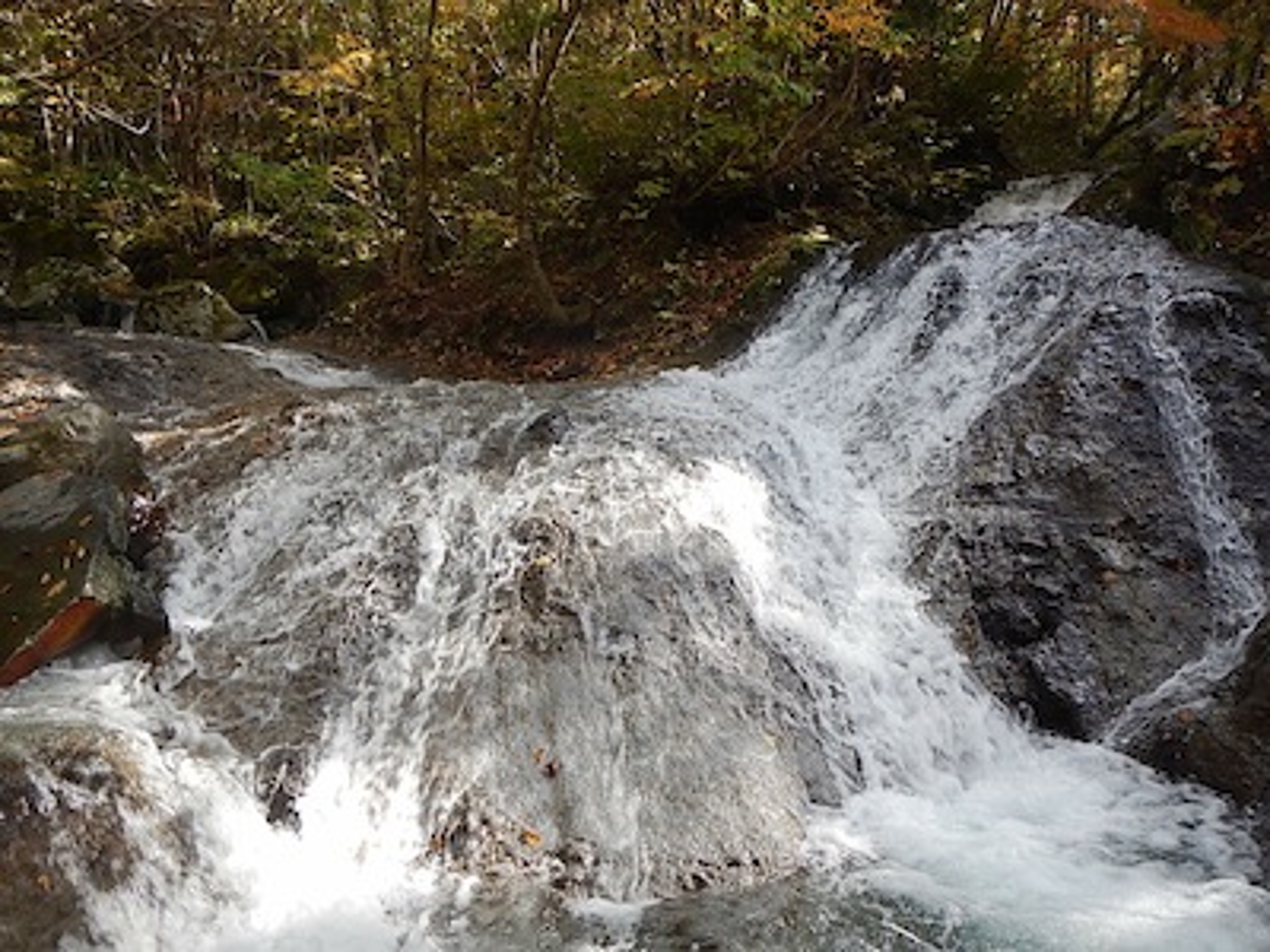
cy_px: 476
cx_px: 635
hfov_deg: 63.4
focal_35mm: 28
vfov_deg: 49.7
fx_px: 1027
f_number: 3.9
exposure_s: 1/125
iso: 125
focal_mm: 5
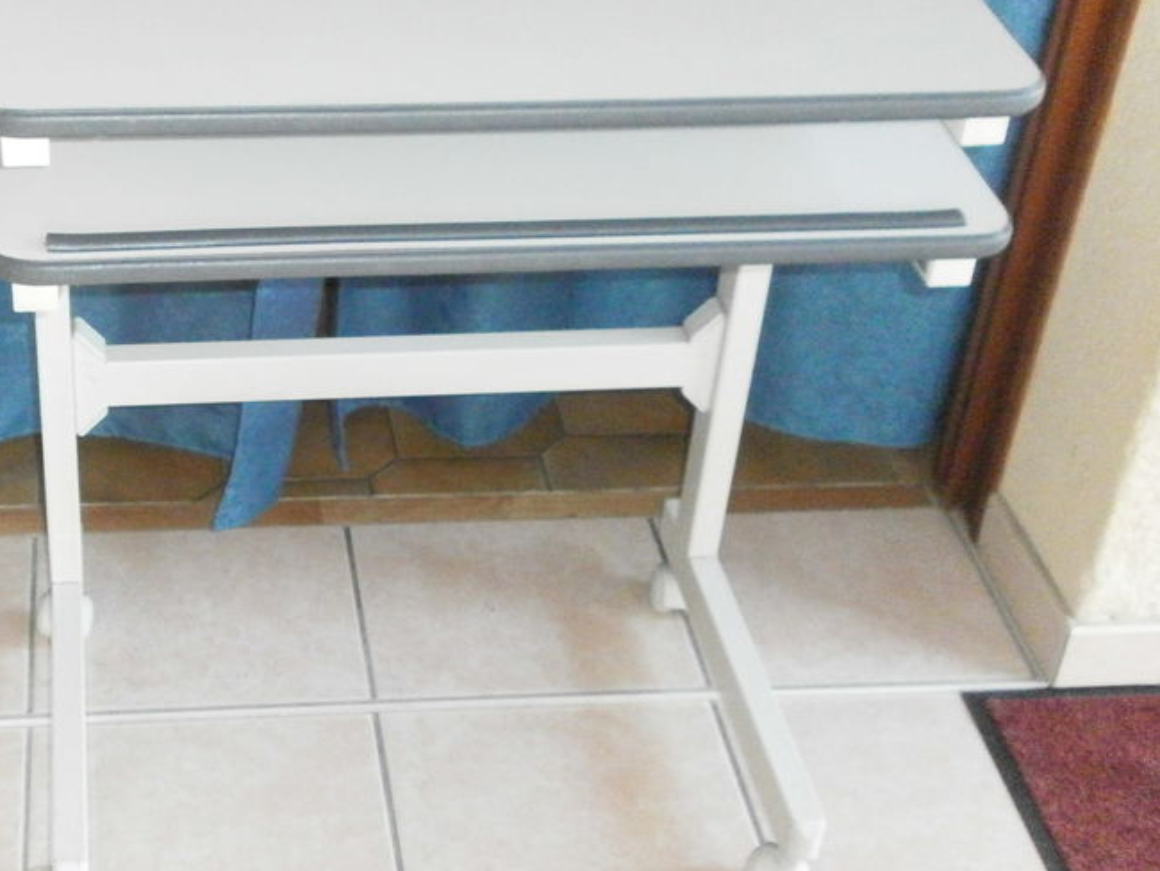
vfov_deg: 24.4
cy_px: 386
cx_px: 314
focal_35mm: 60
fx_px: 2011
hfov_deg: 31.7
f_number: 3.4
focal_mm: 6.9
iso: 800
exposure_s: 1/40
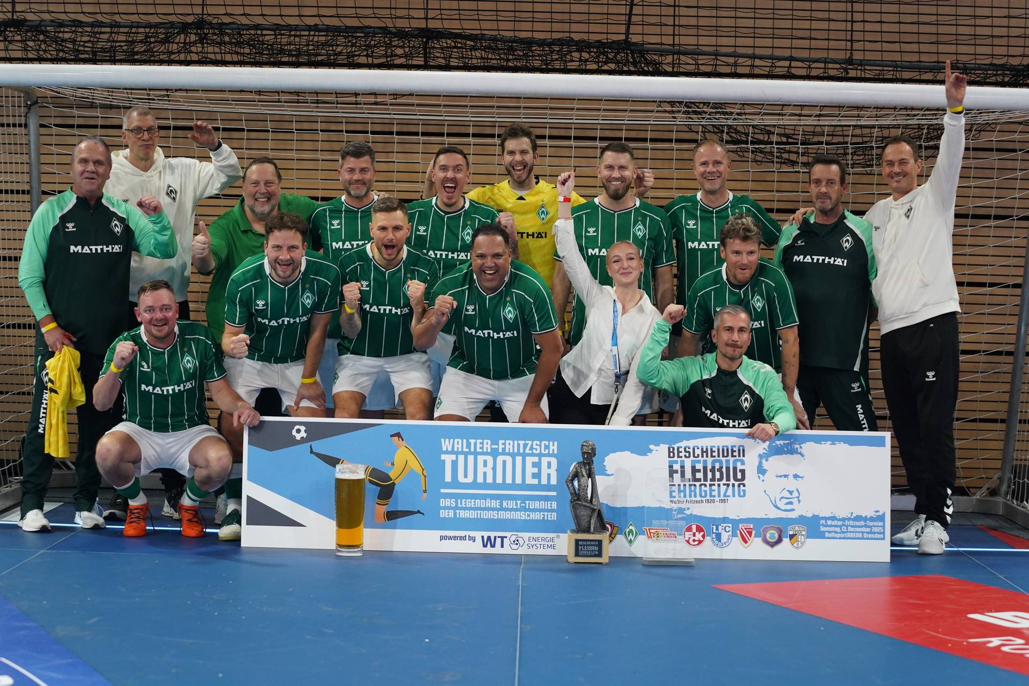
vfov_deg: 15.2
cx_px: 514
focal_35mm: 90
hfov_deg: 22.6
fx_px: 2572
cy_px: 343
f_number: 2.8
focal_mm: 90
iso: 5000
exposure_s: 1/640
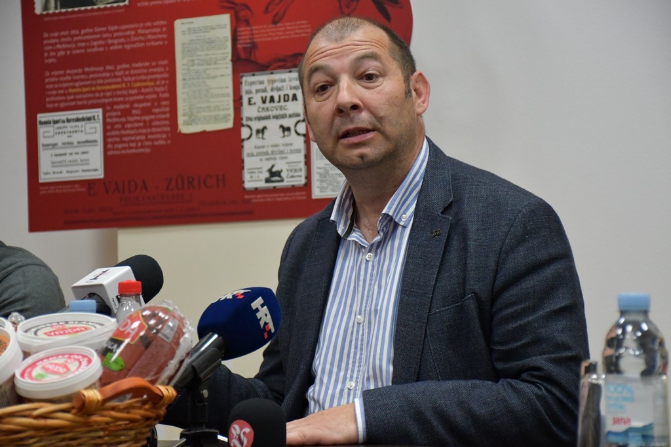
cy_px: 224
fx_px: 2237
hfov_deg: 17.1
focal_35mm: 120
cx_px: 336
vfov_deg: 11.4
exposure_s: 1/160
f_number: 5.3
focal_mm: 80
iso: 3200
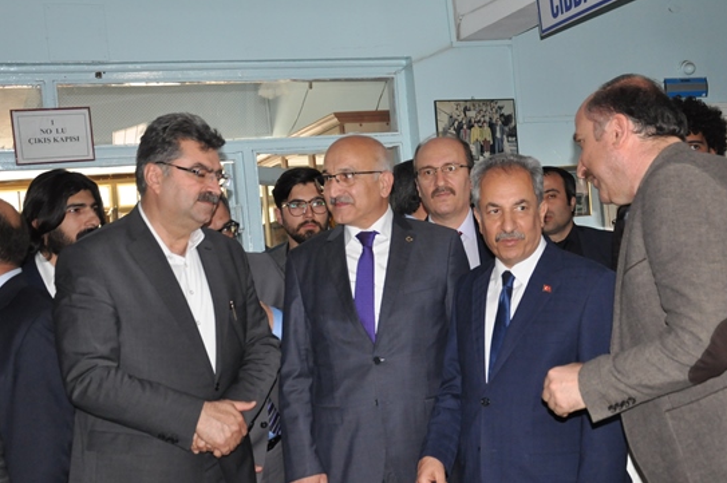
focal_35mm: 53
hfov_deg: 37.5
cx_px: 383
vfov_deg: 25.5
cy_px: 259
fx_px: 1069
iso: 1250
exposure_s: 1/60
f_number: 4.5
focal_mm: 30
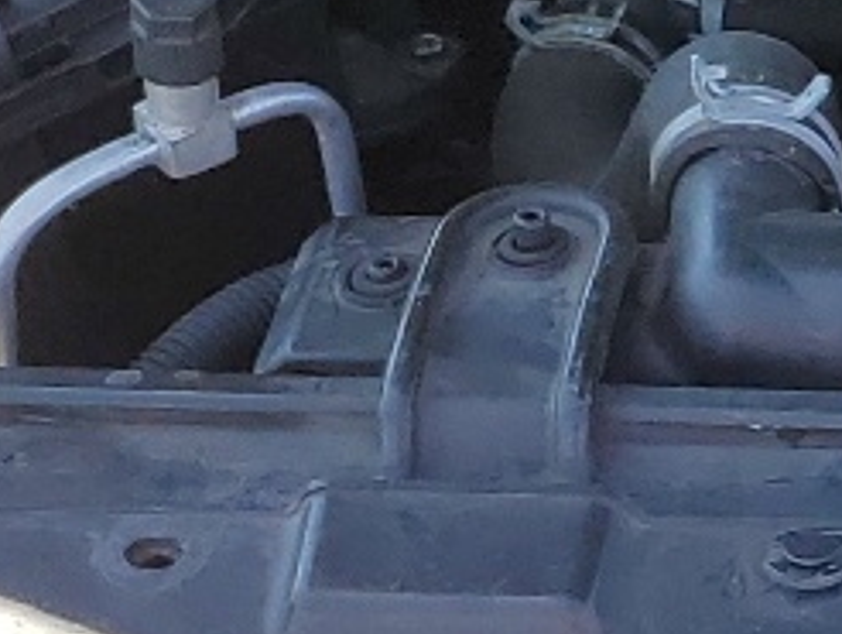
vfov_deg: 8.8
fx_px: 4115
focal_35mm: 169
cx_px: 1872
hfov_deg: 10.4
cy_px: 528
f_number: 1.5
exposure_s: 1/667
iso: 50
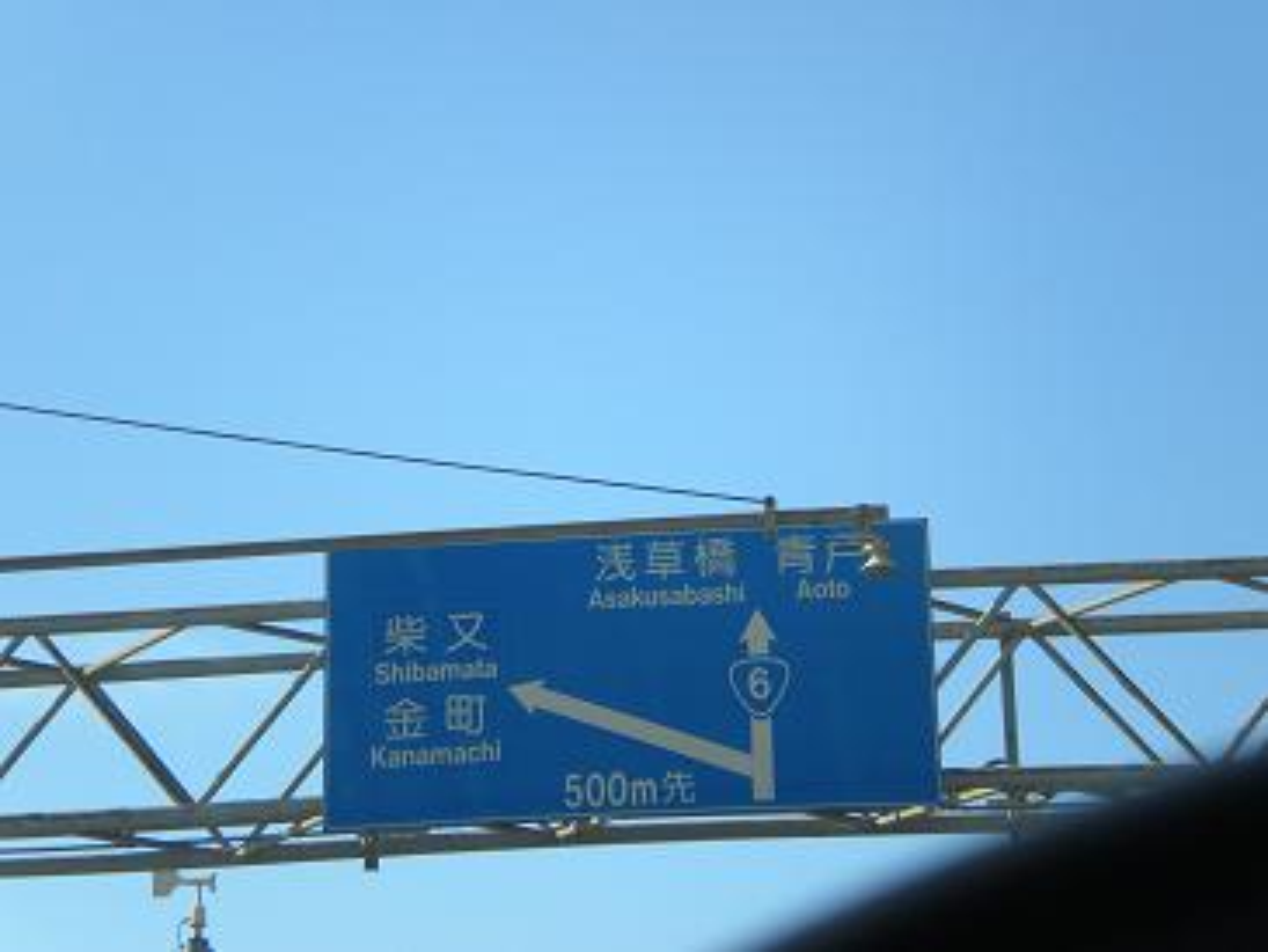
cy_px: 476
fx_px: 3847
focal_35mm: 105
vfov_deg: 14.1
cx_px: 634
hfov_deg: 18.7
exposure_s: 1/500
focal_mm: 18.9
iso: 142
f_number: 5.9
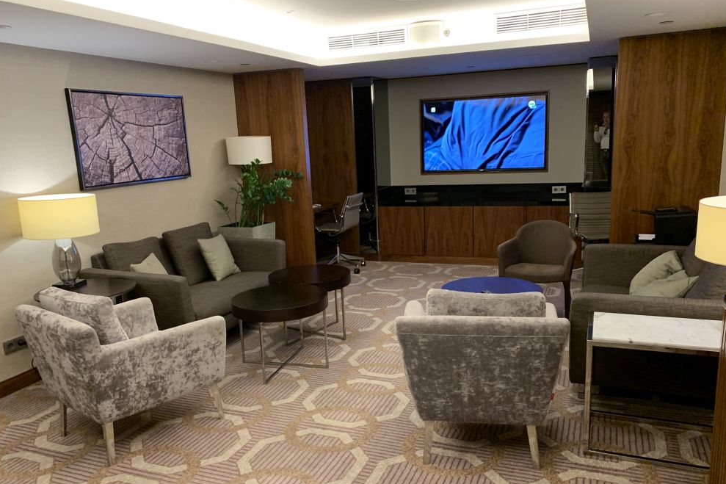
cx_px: 370
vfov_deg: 46.3
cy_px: 263
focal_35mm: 28
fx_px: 565
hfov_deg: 65.5
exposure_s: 1/43
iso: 320
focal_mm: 4.25
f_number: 1.8
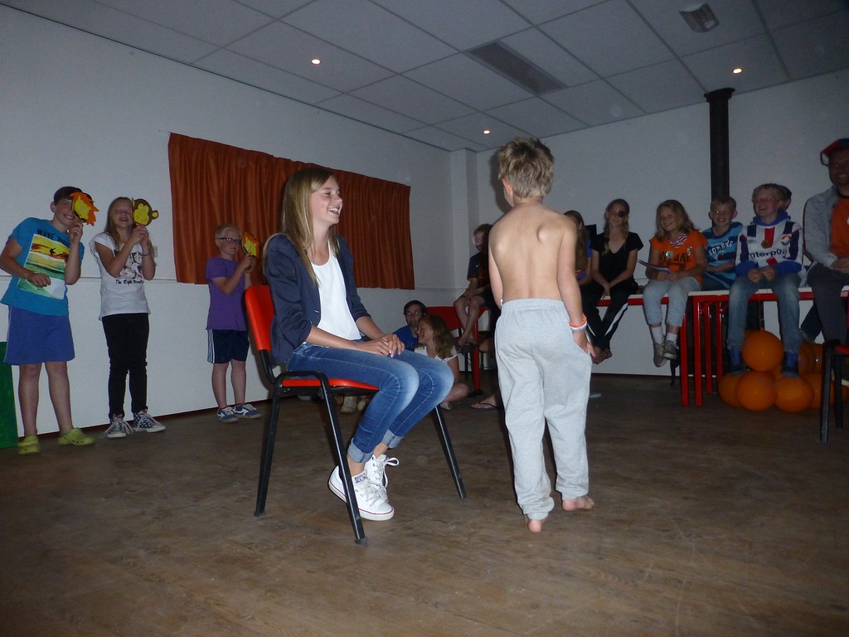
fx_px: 589
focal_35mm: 24
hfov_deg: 71.6
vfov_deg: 56.8
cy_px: 318
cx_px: 424
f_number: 3.3
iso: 320
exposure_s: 1/125
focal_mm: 4.3
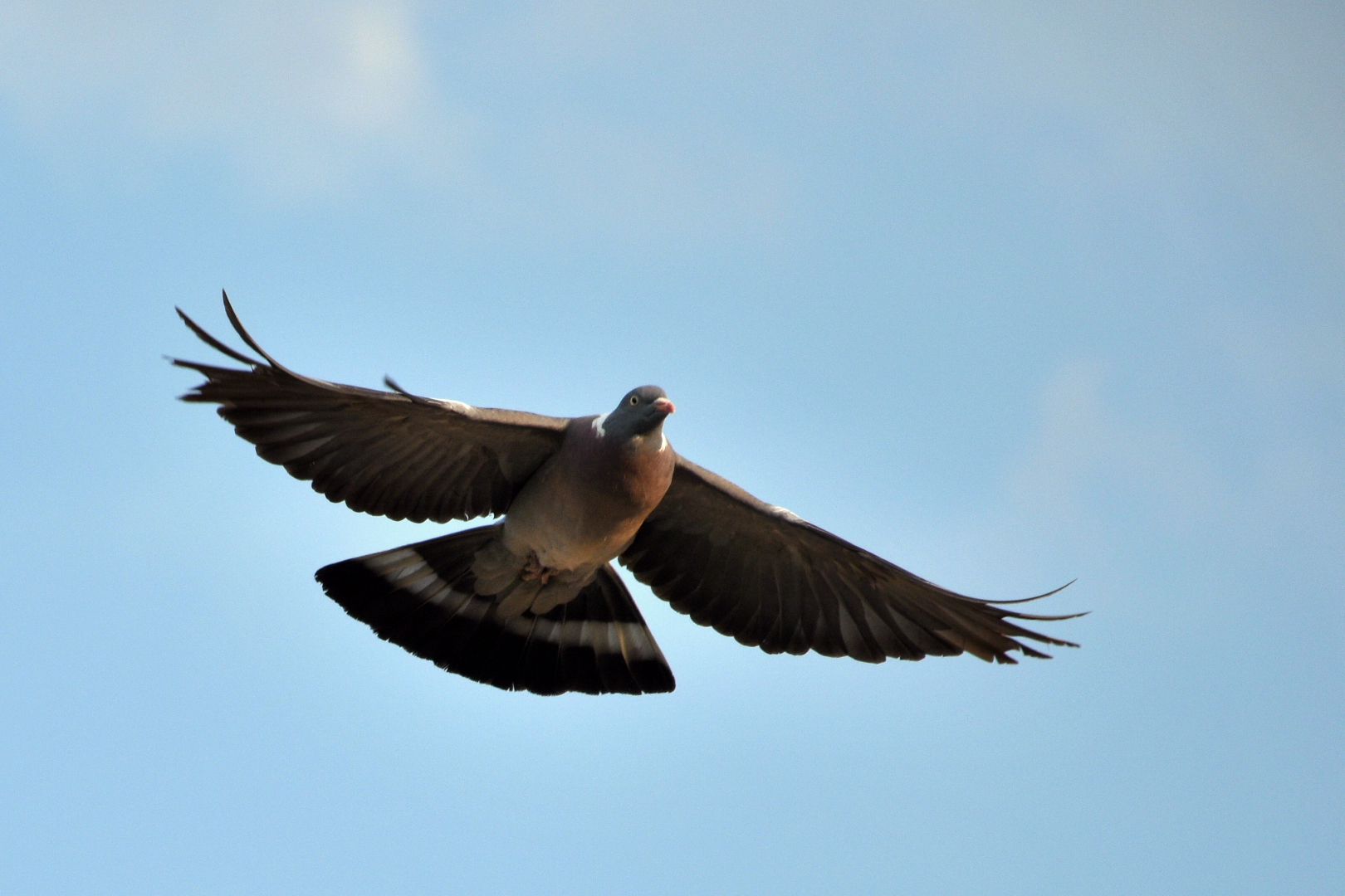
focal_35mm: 210
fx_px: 7845
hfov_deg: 9.8
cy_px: 448
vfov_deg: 6.5
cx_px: 672
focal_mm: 140
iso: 400
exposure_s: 1/1600
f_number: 5.6
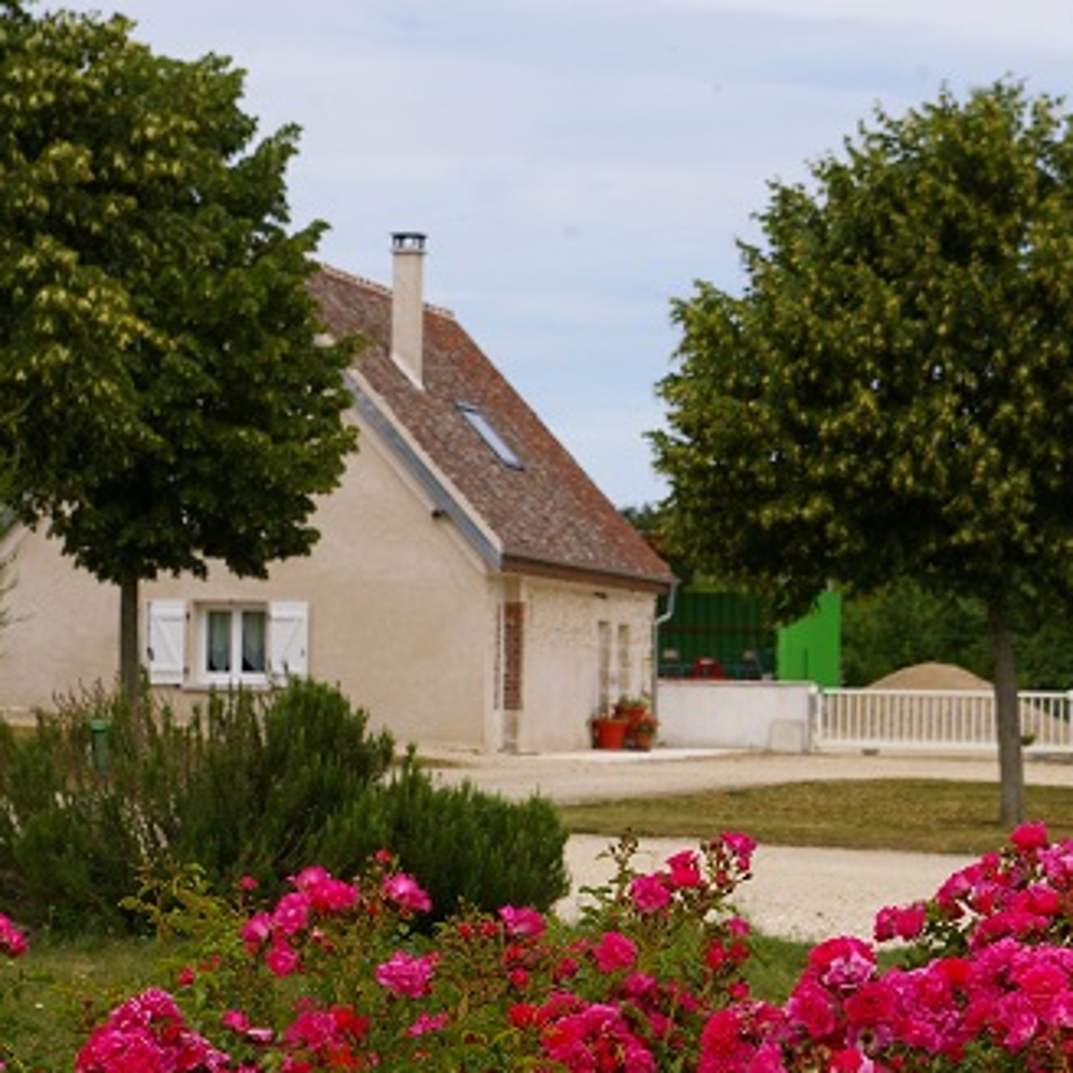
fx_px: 3740
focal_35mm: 107
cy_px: 533
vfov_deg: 16.3
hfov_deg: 16.3
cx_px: 553
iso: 200
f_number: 9.5
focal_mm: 55
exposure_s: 1/350
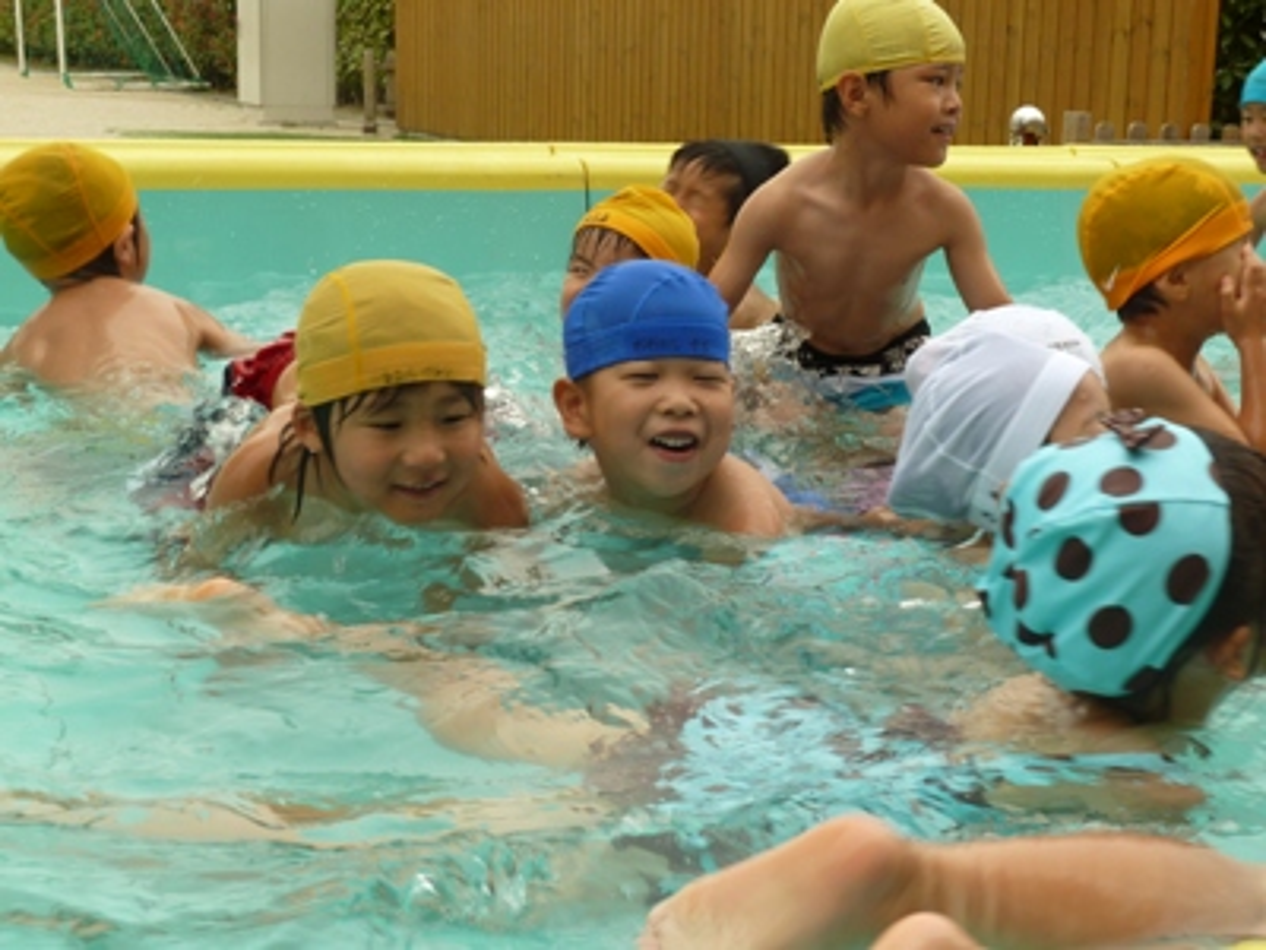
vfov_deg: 28.0
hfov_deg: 36.8
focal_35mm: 52
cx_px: 633
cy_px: 475
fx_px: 1902
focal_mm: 8.5
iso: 80
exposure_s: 1/80
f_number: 3.8
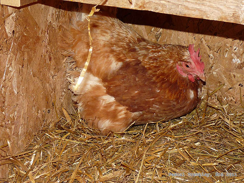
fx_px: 648
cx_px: 122
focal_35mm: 92
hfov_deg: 21.3
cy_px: 92
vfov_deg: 16.1
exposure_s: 1/30
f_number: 3.2
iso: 100
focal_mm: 9.2
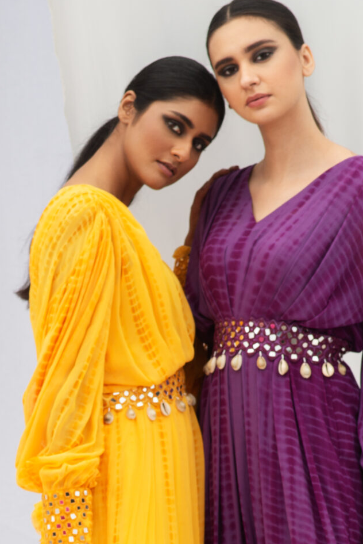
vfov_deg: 8.9
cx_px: -37
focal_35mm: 230
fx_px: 3473
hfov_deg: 6.0
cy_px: 613
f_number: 7.1
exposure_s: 1/160
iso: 250
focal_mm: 85
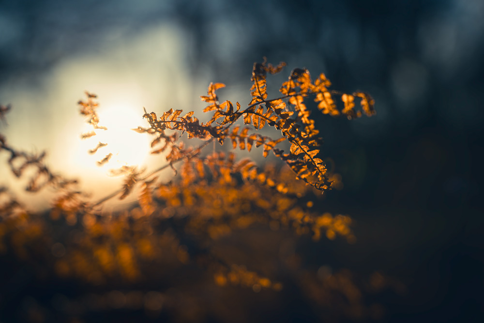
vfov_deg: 29.3
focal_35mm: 46
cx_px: 242
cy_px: 162
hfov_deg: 42.7
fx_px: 618
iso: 100
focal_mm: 46
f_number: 2.8
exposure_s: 1/800
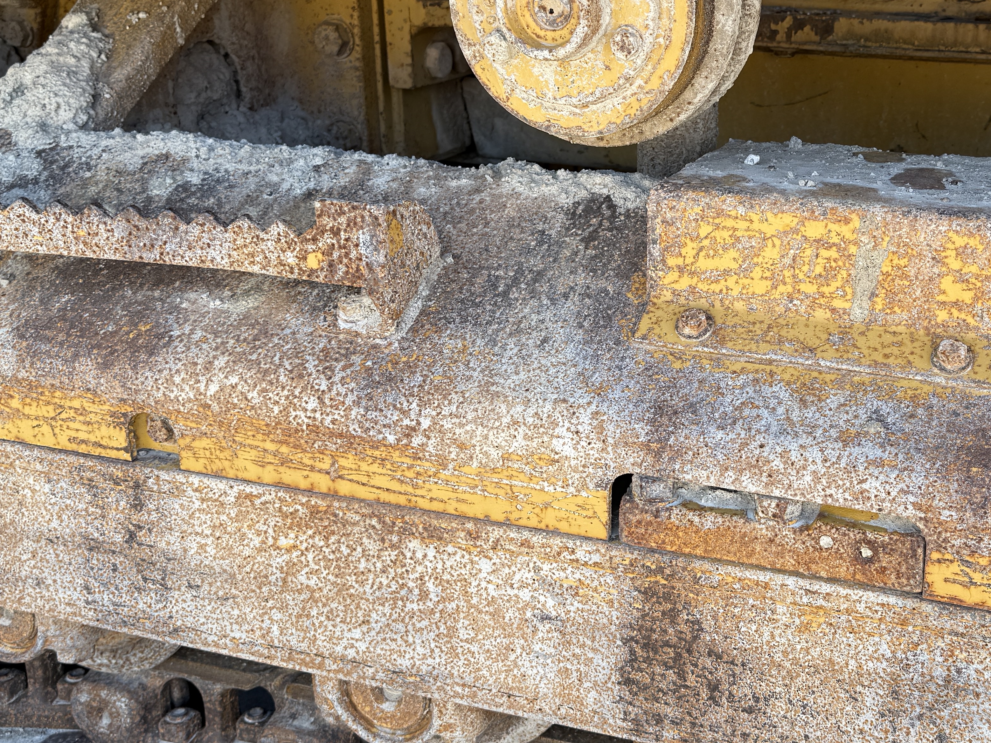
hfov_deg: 41.9
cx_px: 718
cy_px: 336
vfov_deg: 32.9
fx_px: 1260
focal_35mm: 44
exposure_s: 1/368
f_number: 1.78
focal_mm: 6.76
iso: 80
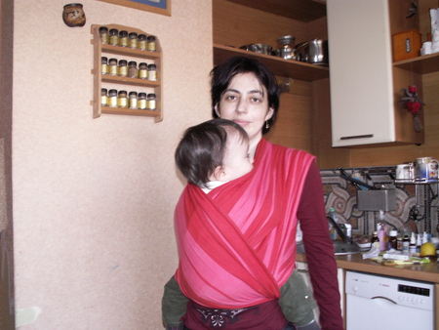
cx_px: 220
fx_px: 444
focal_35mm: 35
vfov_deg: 40.7
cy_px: 165
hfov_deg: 52.6
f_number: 2.8
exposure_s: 1/50
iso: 160
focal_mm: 5.86
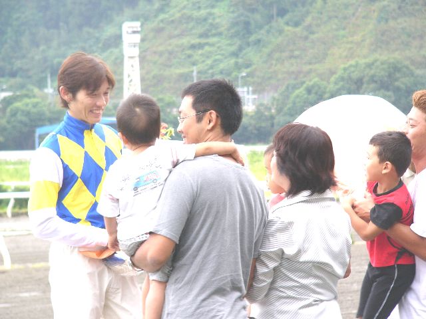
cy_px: 160
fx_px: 2240
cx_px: 213
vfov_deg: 8.2
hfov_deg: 10.9
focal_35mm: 182
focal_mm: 30.4
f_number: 2.8
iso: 50
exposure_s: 1/50
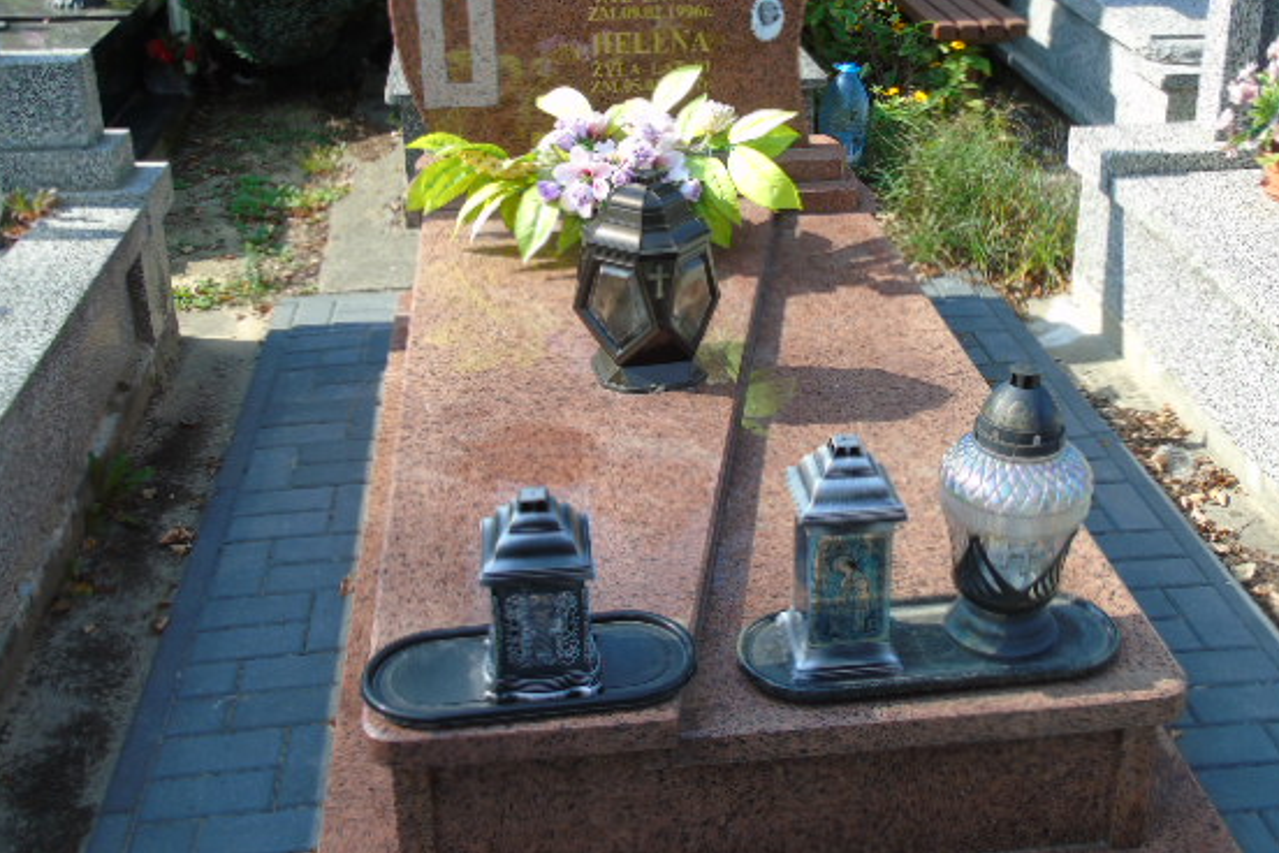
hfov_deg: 47.3
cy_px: 373
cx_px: 718
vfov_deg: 32.6
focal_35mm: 41
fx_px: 1457
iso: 80
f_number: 3.8
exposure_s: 1/250
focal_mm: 6.1
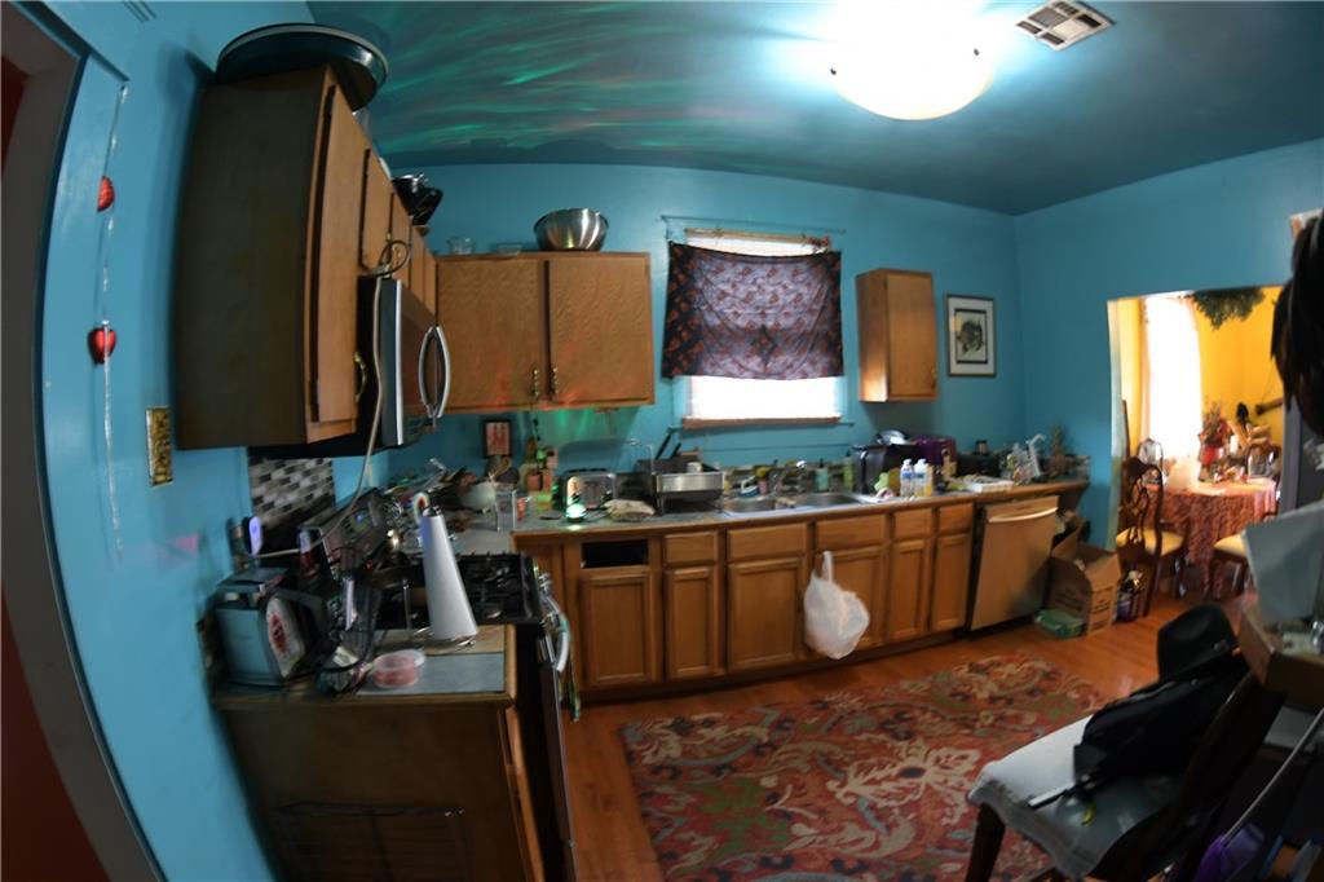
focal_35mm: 17
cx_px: 662
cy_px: 441
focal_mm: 11.5
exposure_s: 1/10
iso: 640
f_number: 4
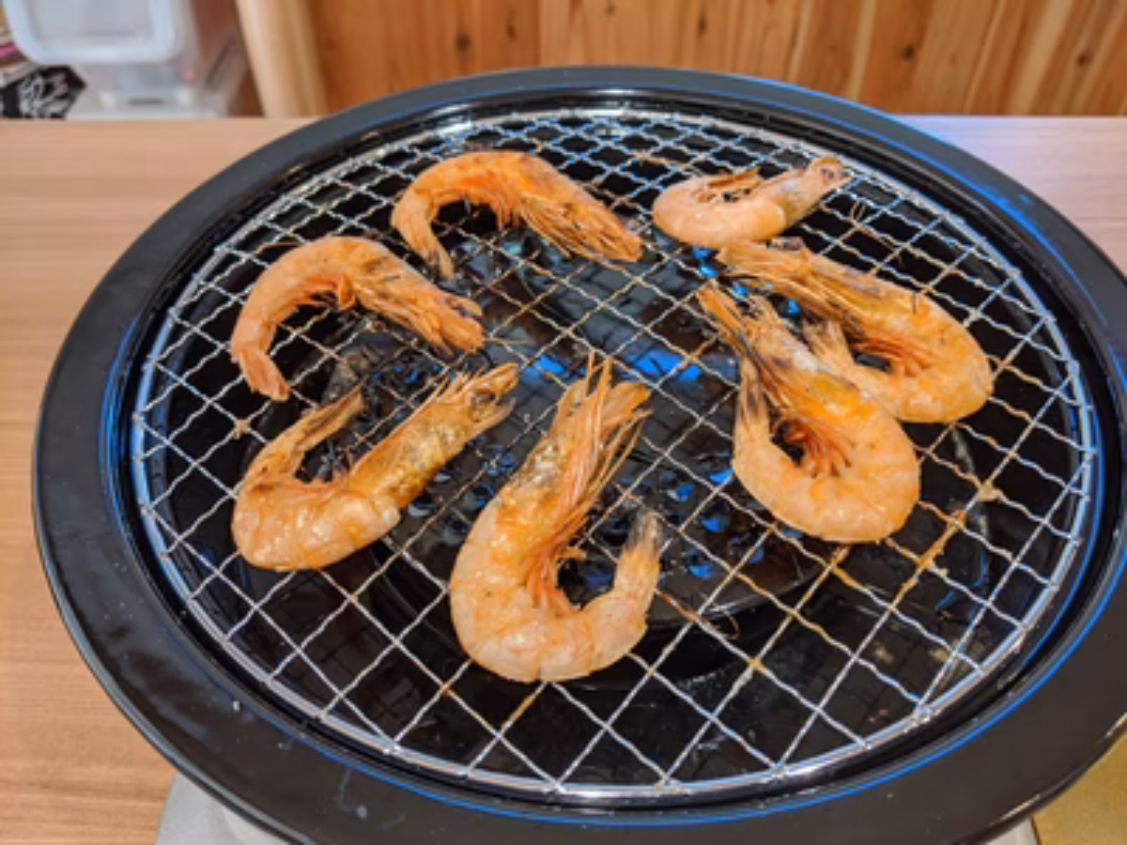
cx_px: 564
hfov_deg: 65.3
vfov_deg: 51.4
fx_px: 879
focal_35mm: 27
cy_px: 422
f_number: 1.8
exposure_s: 1/40
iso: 73
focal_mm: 4.44
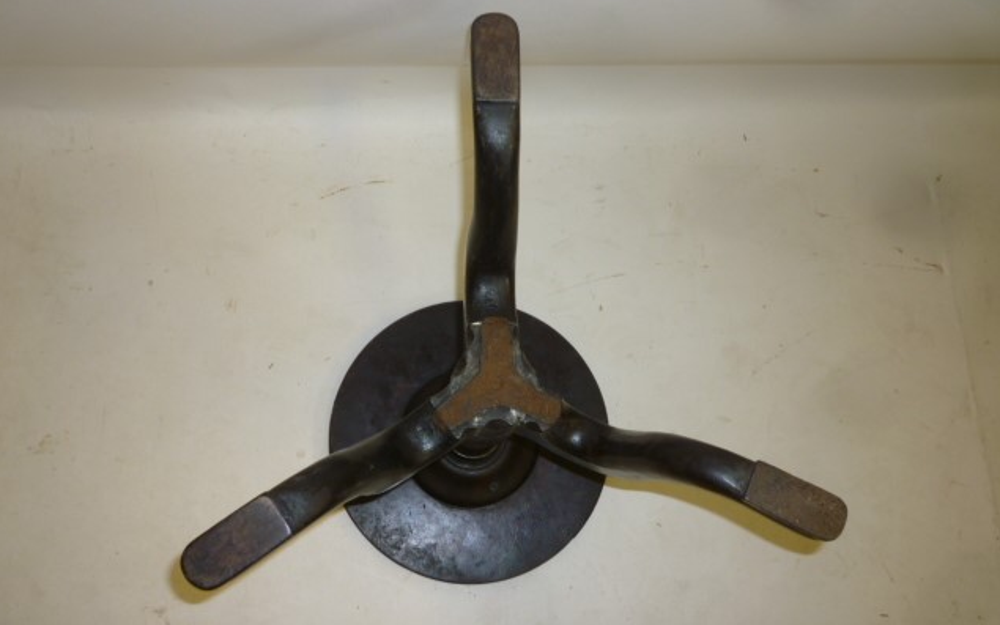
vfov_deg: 40.5
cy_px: 351
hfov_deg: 61.2
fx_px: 845
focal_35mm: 31
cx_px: 498
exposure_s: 1/30
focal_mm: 5.2
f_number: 3.3
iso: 100
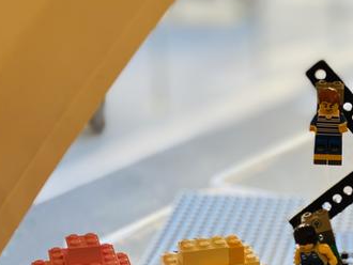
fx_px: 1286
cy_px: 286
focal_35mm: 126
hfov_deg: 15.1
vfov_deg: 11.6
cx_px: 413
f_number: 2
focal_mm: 6
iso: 80
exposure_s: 1/100
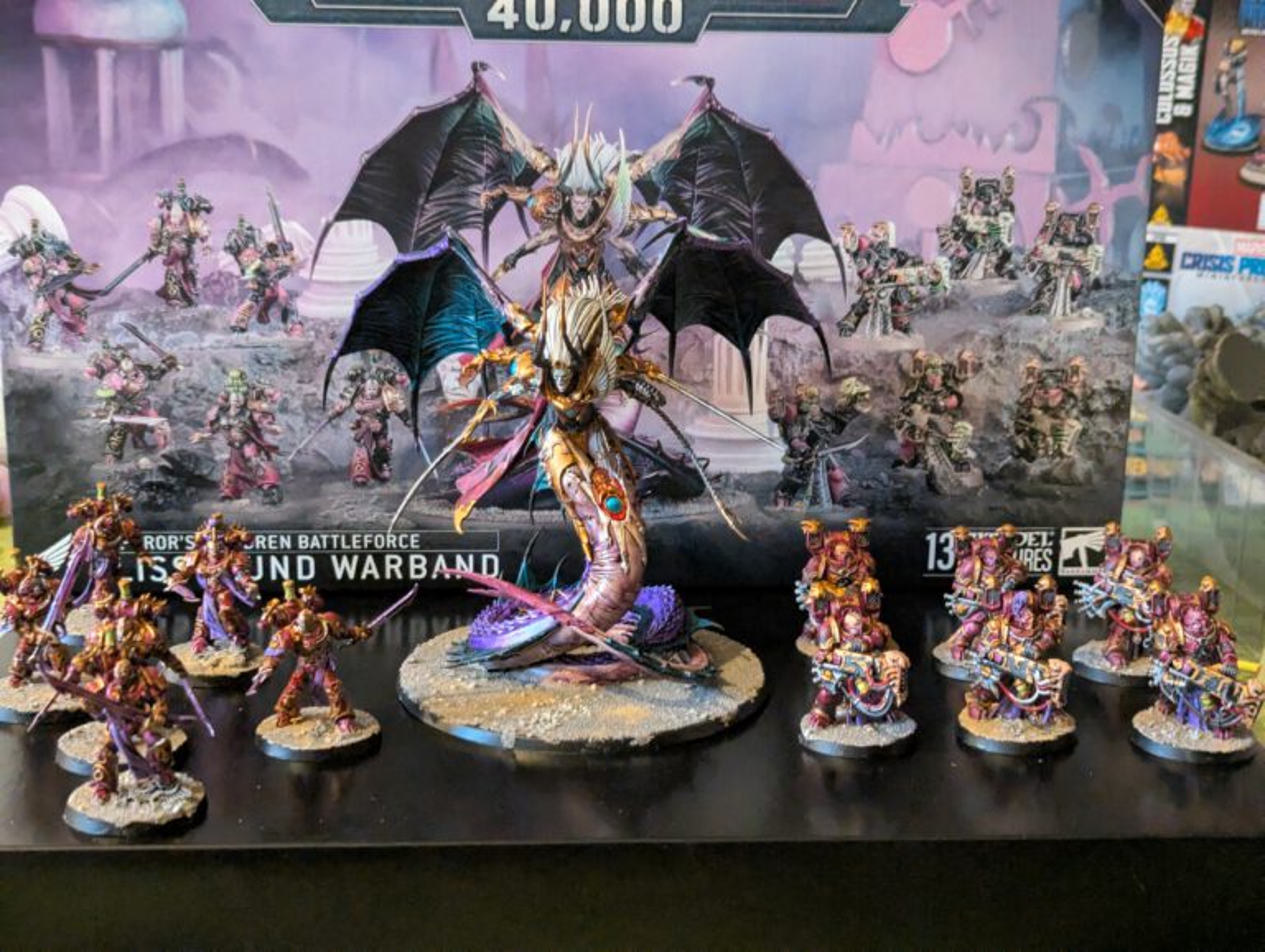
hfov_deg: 39.6
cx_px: 632
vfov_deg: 30.3
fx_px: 1756
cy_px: 476
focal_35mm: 48
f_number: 1.85
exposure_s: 1/25
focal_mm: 6.81
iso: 1379
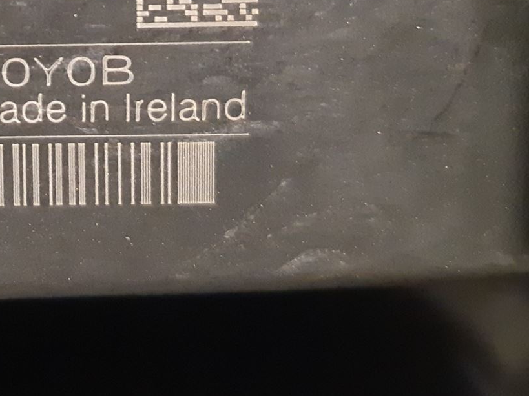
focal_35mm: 65
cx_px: -59
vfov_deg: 21.6
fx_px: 993
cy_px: -19
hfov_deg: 27.2
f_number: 1.7
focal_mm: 3.93
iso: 640
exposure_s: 1/20
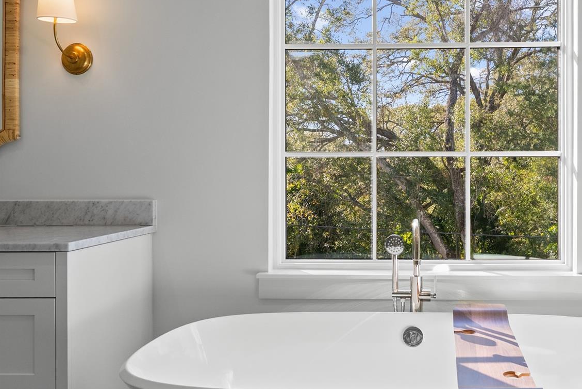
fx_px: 550
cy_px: 189
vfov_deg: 38.9
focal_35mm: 34
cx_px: 409
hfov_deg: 54.1
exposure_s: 1/100
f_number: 8
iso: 640
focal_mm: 24
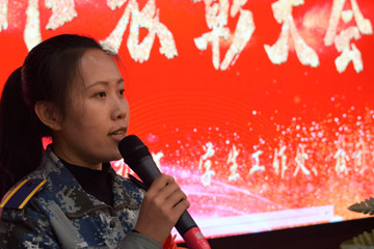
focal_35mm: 92
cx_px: 145
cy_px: 159
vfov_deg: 14.8
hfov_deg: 22.1
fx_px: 956
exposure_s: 1/60
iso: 400
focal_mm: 34
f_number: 4
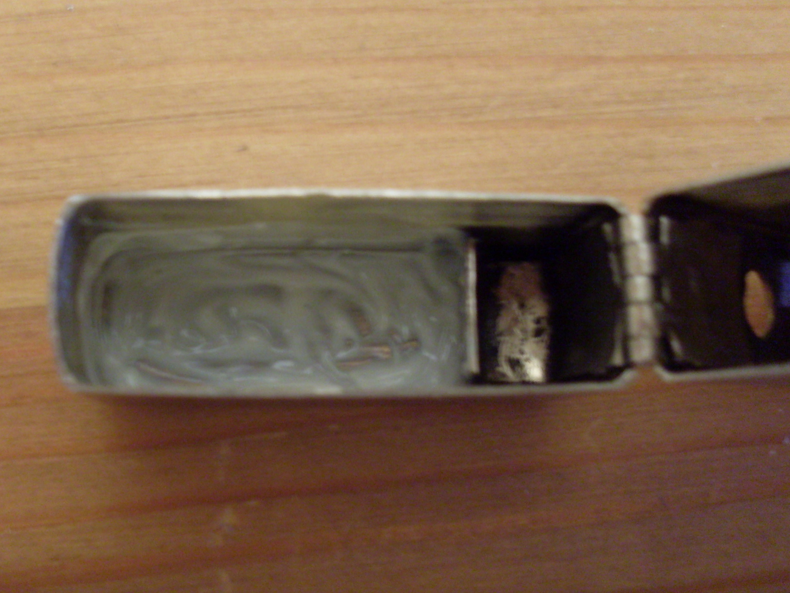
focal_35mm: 42
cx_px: 415
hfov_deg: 44.8
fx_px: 959
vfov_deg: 34.4
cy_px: 292
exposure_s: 1/3
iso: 200
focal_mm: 6.3
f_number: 2.8
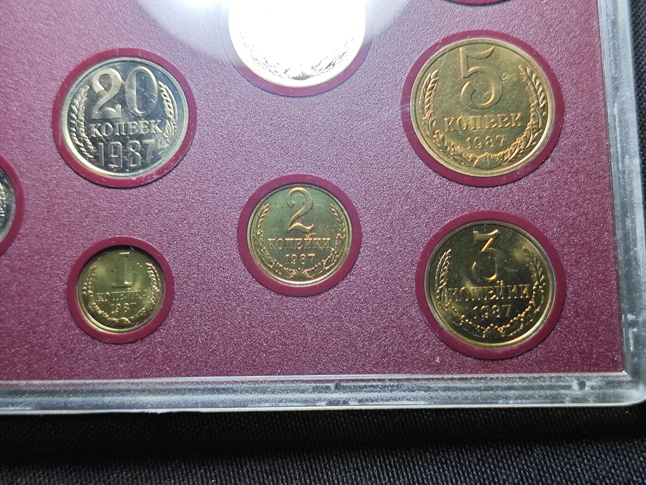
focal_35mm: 49
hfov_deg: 38.9
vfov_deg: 29.7
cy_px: 242
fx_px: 914
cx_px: 323
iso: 80
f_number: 1.6
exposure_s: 1/64
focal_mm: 5.84
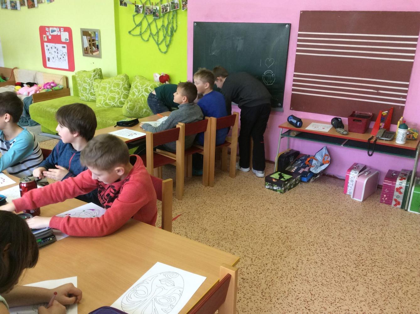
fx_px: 388
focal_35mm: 32
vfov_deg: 44.0
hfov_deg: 56.9
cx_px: 210
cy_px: 157
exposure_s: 1/25
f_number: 2.4
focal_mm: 3.3
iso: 64
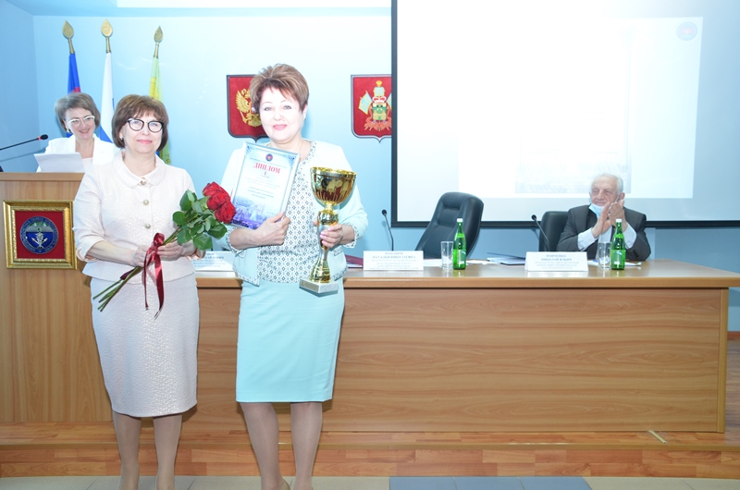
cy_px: 245
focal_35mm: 36
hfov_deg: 53.2
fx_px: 739
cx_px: 370
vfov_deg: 36.7
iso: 640
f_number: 4
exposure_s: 1/60
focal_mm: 24
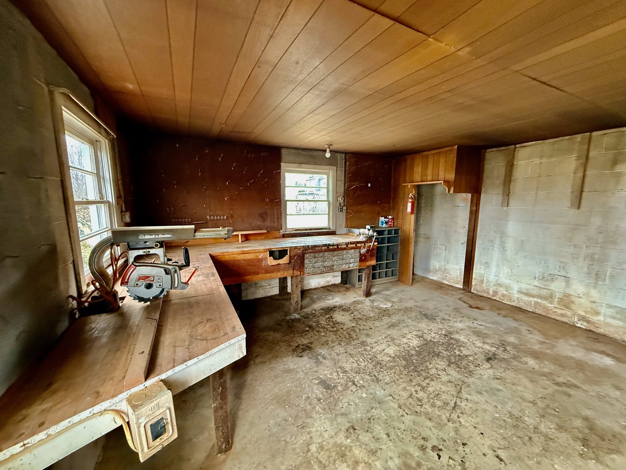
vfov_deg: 85.7
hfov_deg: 102.1
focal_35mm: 14
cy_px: 235
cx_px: 313
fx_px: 253
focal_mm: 2.22
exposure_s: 1/60
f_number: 2.2
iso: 800
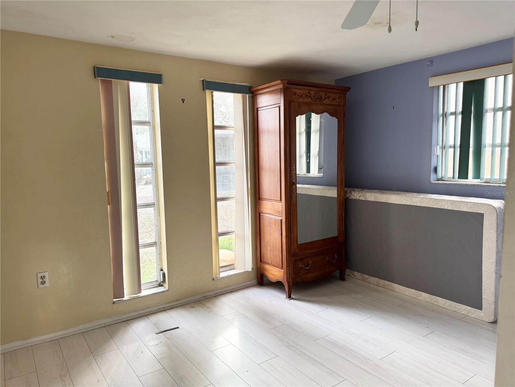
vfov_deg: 56.8
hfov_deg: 71.6
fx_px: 357
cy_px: 194
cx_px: 258
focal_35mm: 24
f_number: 1.78
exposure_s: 1/121
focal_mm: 6.76
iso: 160
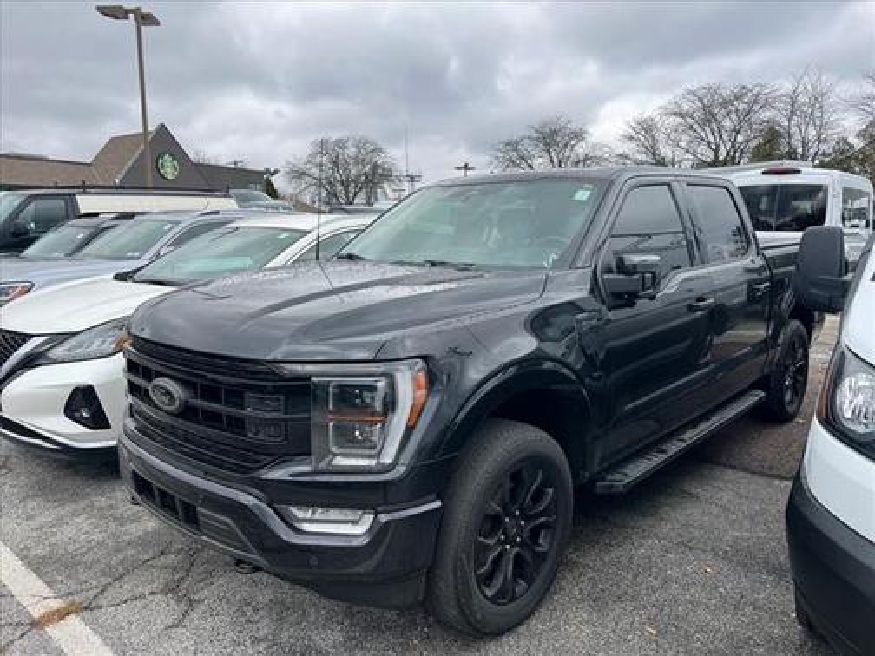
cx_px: 438
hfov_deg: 67.3
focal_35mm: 26
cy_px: 328
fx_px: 657
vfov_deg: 53.1
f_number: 1.5
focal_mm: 5.7
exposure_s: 1/1100
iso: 50
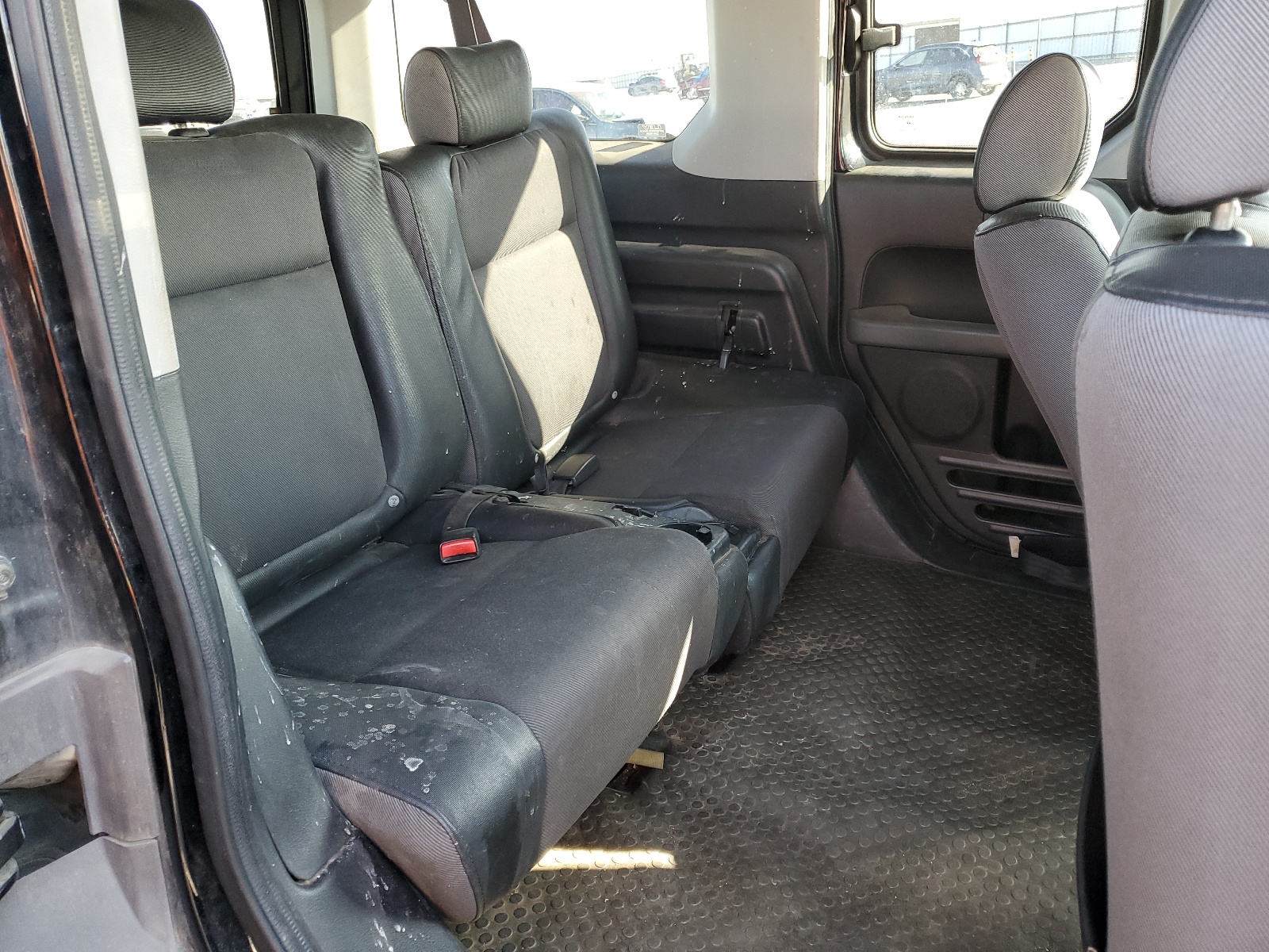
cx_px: 634
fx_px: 953
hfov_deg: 67.3
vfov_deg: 53.1
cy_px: 476
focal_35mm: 26
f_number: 1.5
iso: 98
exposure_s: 1/120
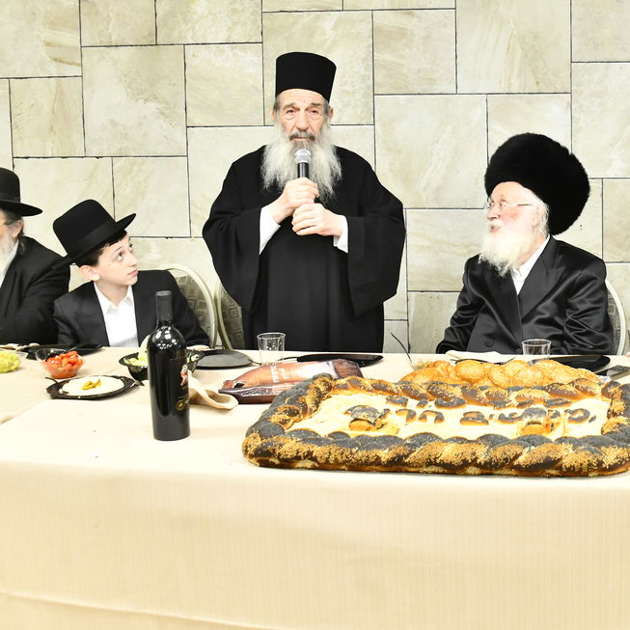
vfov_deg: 33.1
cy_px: 216
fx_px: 1050
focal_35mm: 51
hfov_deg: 31.7
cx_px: 575
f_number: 5.6
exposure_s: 1/160
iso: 2500
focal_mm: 28
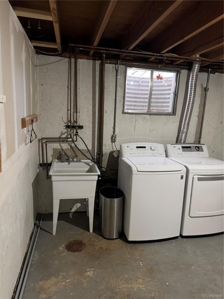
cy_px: 150
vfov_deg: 71.6
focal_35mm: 24
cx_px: 112
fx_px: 207
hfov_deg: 56.8
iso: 800
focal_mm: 6.76
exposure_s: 1/40
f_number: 1.78
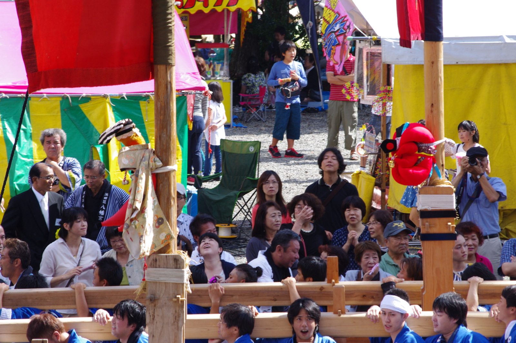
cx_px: 258
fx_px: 3221
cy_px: 172
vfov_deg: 6.1
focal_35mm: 225
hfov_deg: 9.2
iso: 400
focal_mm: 150
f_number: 11
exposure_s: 1/200
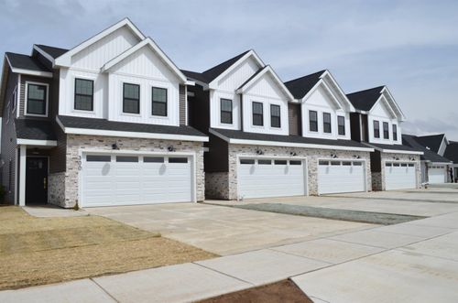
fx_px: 343
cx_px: 229
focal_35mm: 27
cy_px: 152
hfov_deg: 67.5
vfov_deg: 47.7
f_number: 8
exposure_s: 1/640
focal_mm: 18
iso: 100
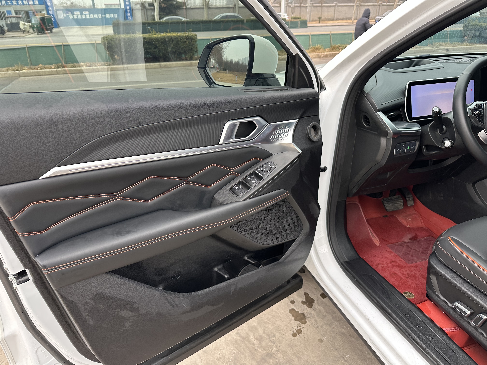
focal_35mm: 24
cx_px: 244
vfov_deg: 56.8
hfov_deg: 71.6
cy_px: 182
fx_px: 338
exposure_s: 1/121
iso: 125
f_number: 1.78
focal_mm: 6.86
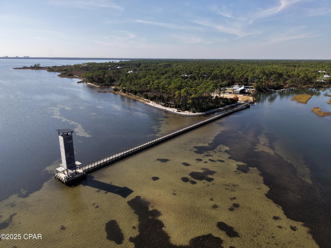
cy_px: 124
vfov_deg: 56.8
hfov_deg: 71.6
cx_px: 166
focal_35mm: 24
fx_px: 229
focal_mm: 8.67
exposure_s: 1/160
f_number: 1.8
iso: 200
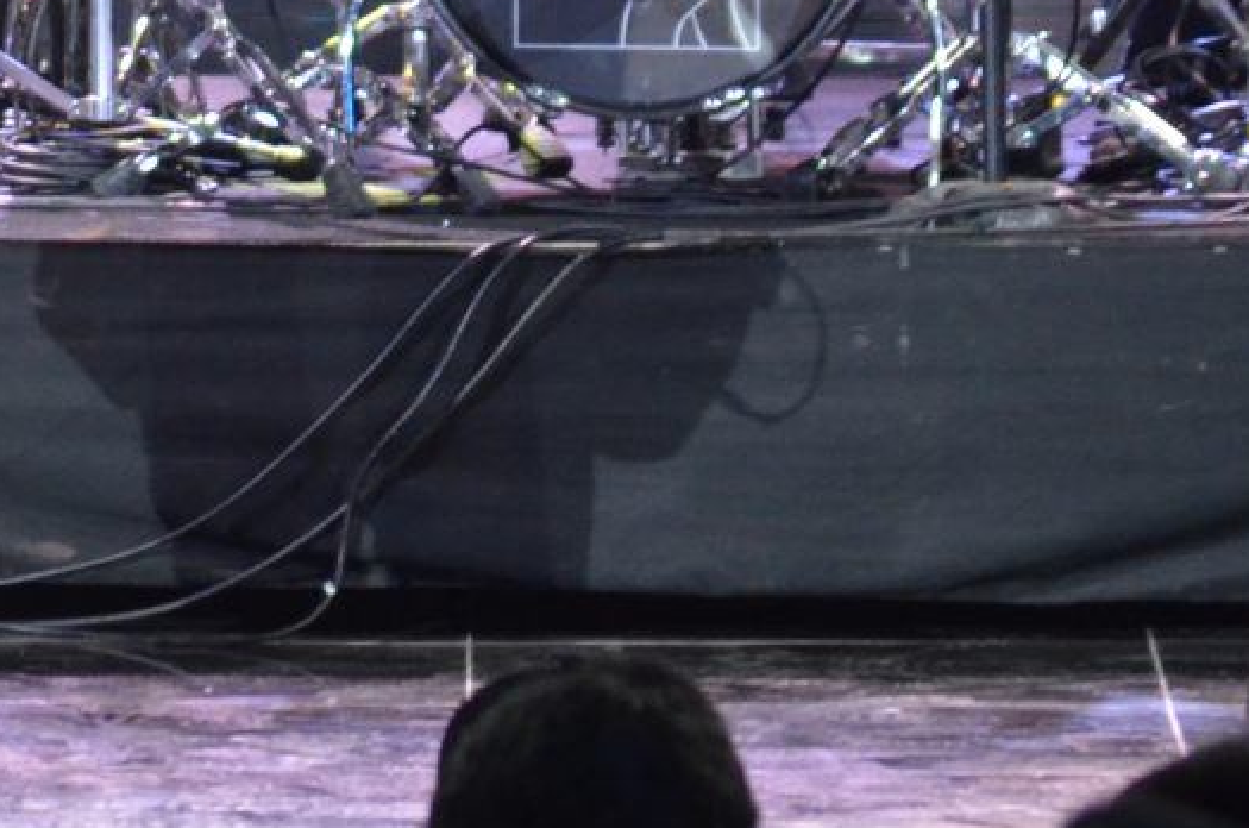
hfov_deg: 2.9
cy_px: -595
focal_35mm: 702
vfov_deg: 1.9
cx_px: -776
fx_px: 24311
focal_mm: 120
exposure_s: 1/125
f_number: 4.8
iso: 1000
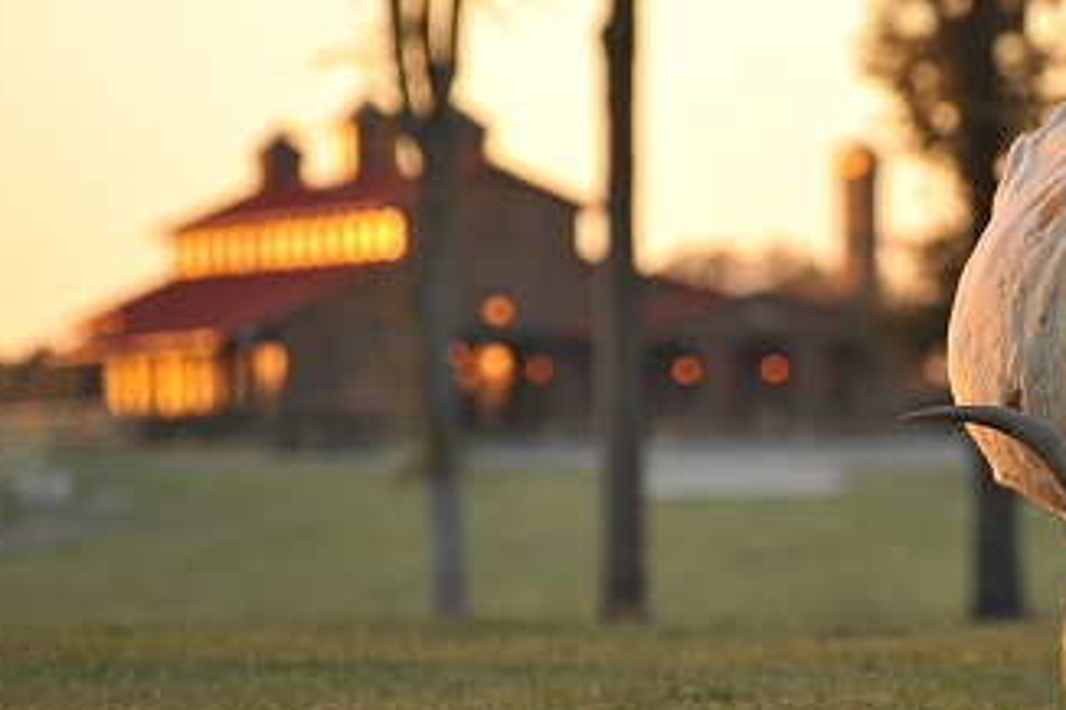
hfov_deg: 5.3
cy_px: 378
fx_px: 11601
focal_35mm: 392
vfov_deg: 3.5
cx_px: 893
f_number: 4.5
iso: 640
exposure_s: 1/800
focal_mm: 200
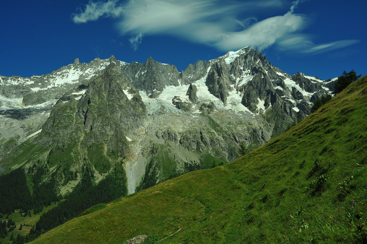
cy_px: 122
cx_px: 184
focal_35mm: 20
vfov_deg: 61.8
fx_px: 204
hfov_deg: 84.0
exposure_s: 1/500
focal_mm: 20
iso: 200
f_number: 16
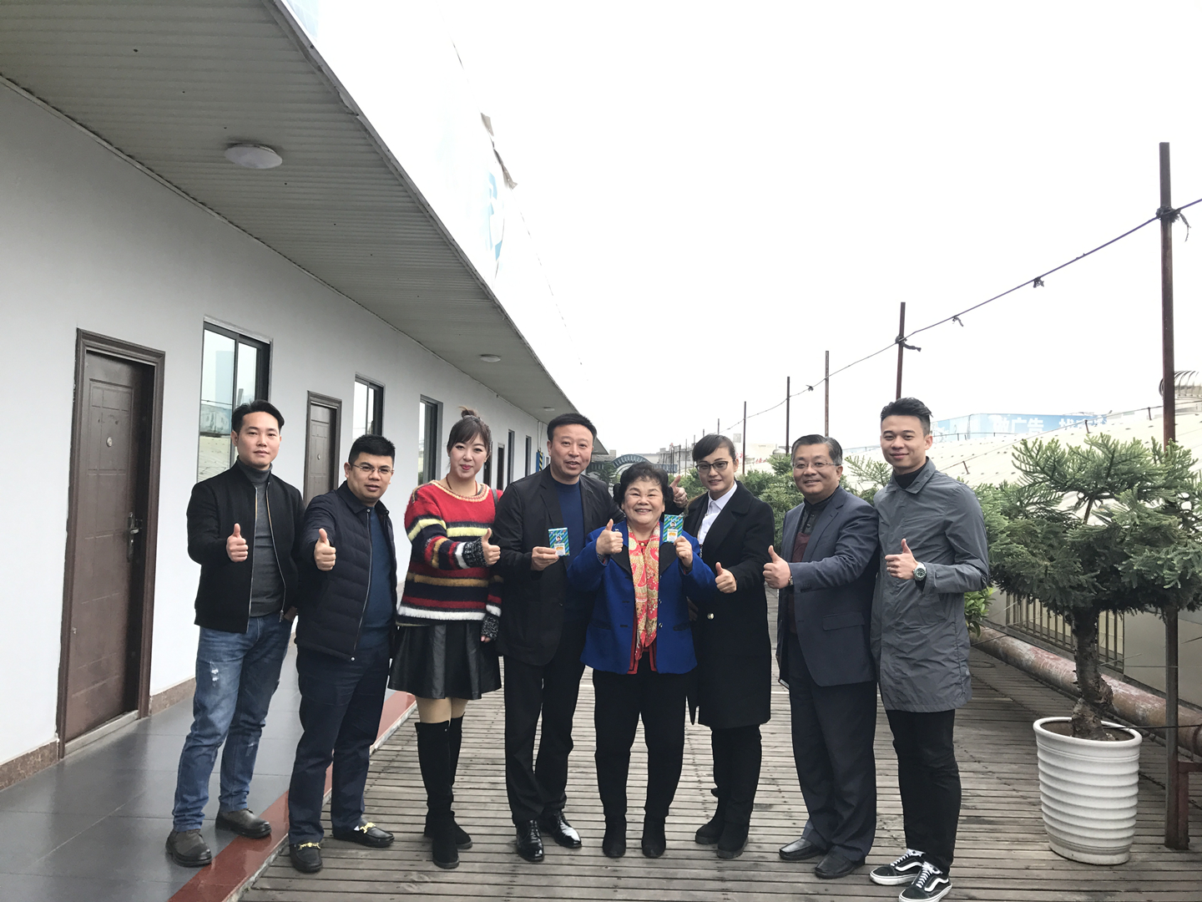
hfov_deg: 63.4
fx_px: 972
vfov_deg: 49.7
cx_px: 601
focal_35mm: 28
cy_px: 451
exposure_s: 1/437
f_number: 1.8
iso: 20
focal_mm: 3.99
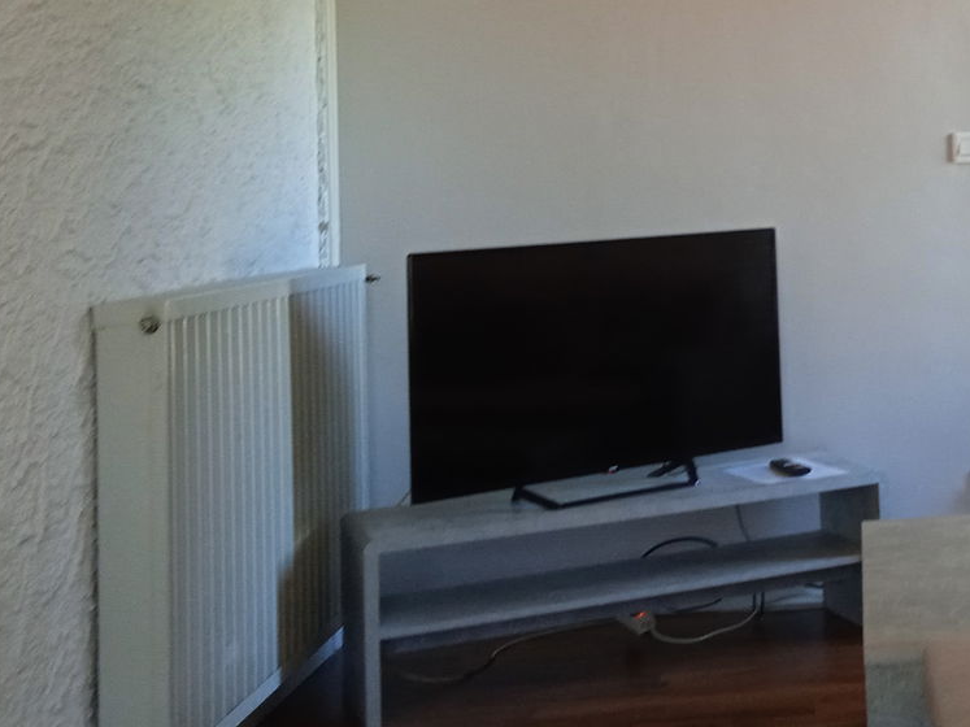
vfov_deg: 23.7
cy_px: 52
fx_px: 1681
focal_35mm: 60
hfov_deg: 29.9
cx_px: 983
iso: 232
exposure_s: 1/33.3
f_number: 2.2
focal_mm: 3.43
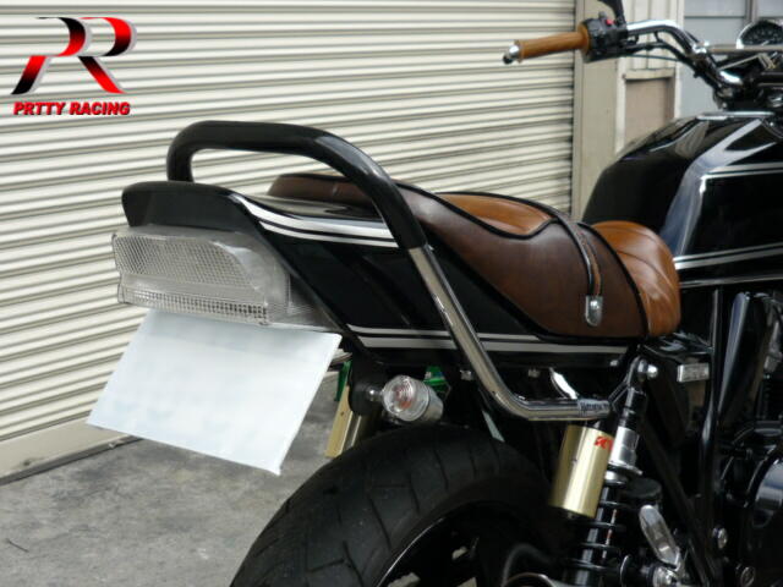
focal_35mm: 53
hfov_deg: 36.2
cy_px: 294
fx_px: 1199
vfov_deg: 27.5
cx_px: 392
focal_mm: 5.5
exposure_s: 1/320
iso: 100
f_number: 2.8
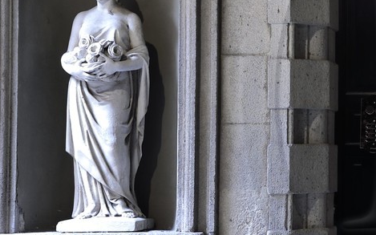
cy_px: 98
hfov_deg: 12.9
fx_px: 1568
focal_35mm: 153
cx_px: 569
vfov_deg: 8.6
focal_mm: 44
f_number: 5.6
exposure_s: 1/25
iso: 800
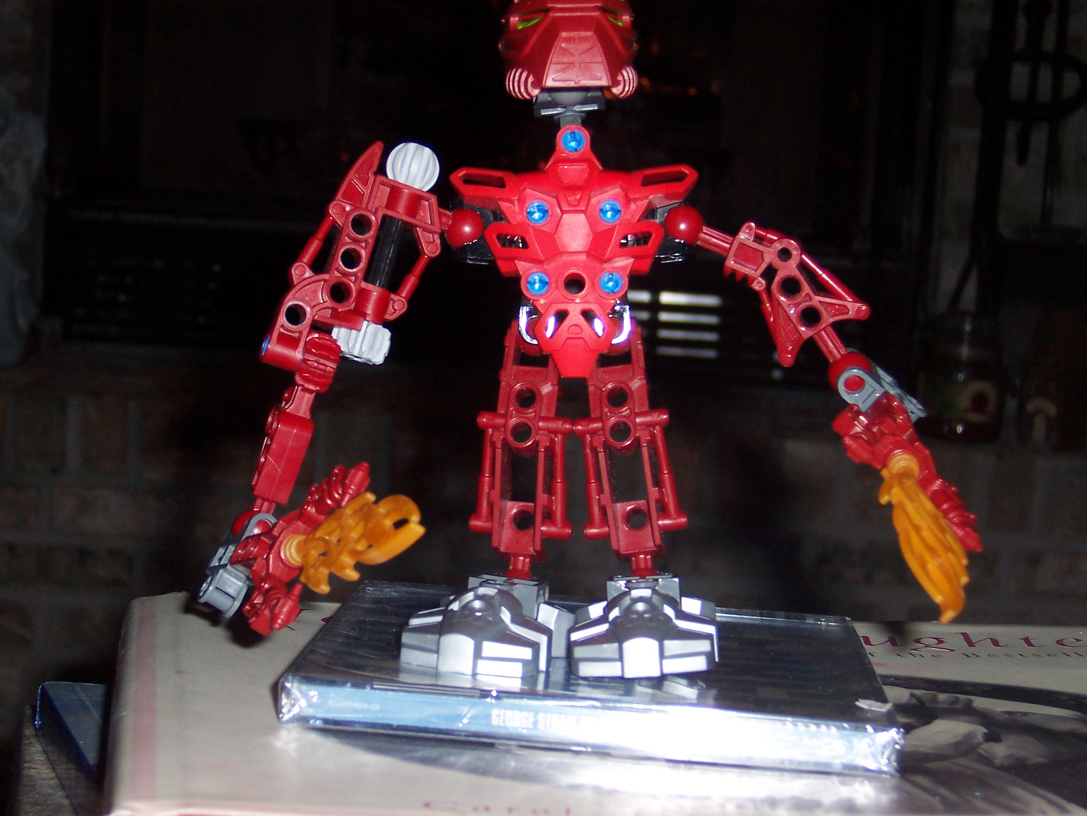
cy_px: 408
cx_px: 544
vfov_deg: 15.1
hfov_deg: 20.0
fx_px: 3077
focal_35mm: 98
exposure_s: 1/90
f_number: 4
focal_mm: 15.2
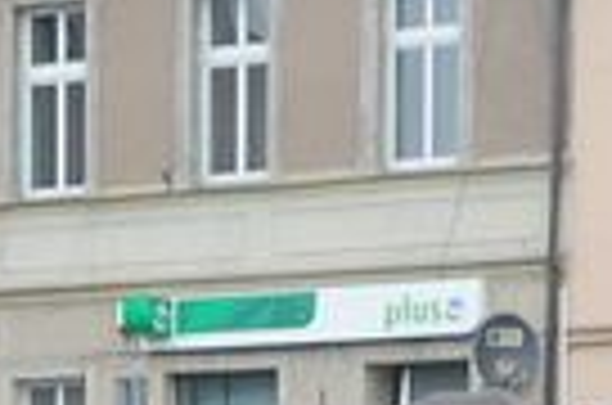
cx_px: -14
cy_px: 1123
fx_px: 5410
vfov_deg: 4.2
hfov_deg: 6.5
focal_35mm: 319
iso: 800
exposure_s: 1/200
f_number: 7.1
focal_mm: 34
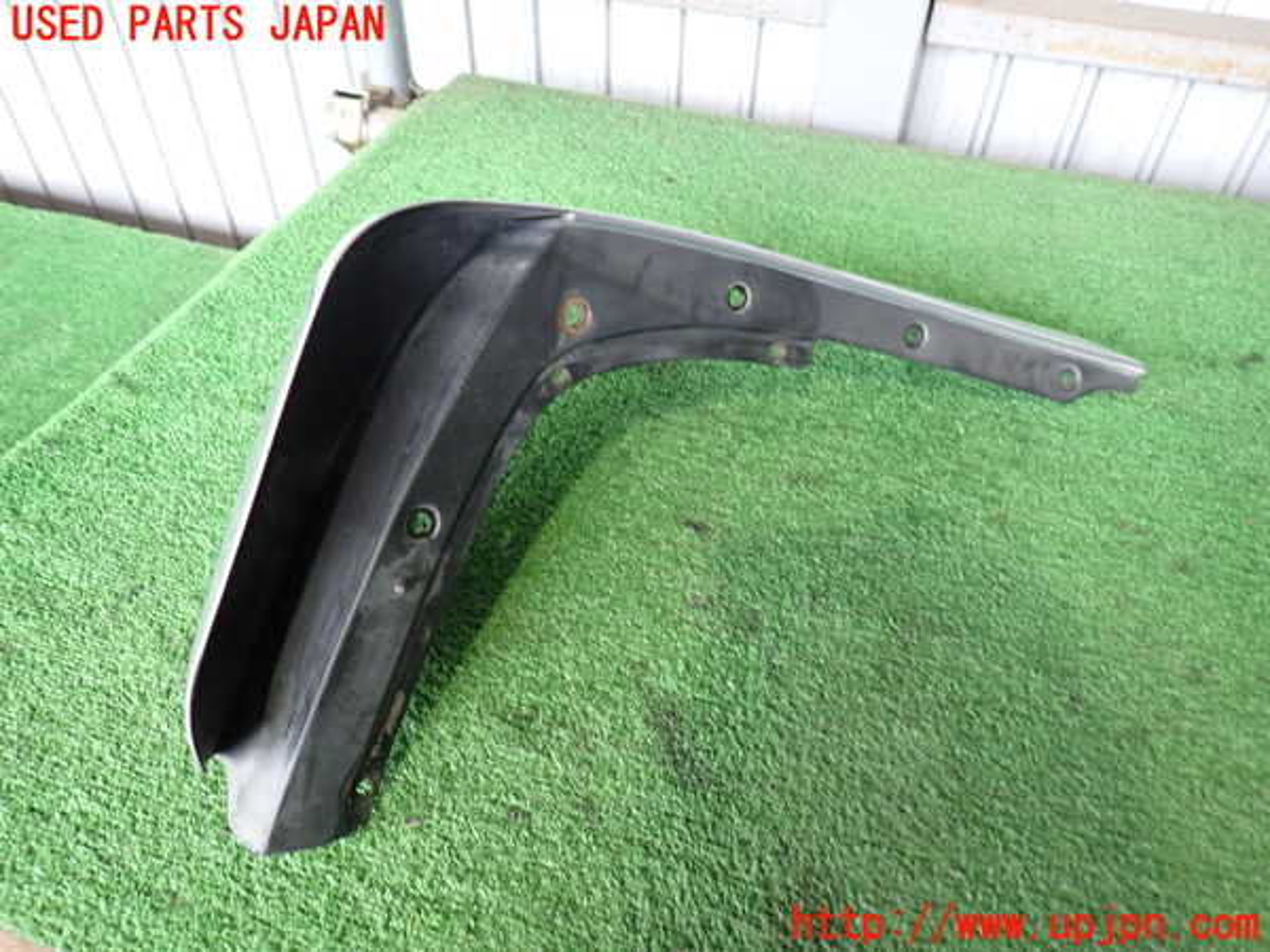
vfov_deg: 54.9
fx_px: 917
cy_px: 476
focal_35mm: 25
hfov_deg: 69.4
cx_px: 635
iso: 250
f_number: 2
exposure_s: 1/30
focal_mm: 4.5
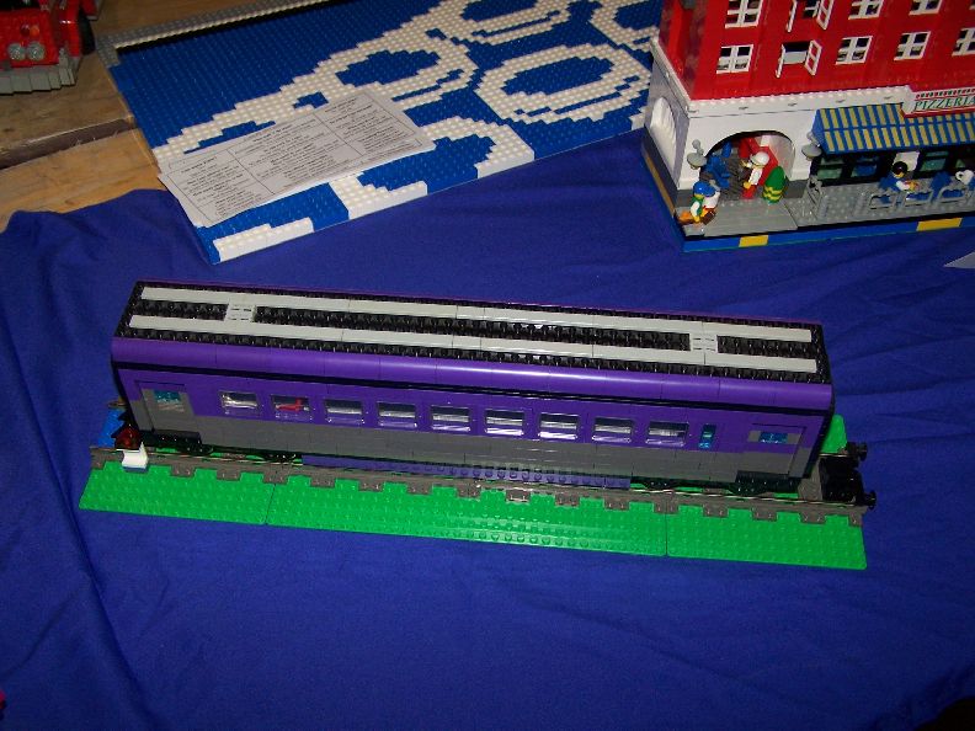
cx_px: 488
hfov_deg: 49.0
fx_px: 1070
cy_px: 366
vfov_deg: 37.7
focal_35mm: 38
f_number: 2.8
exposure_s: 1/60
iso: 140
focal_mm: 6.3
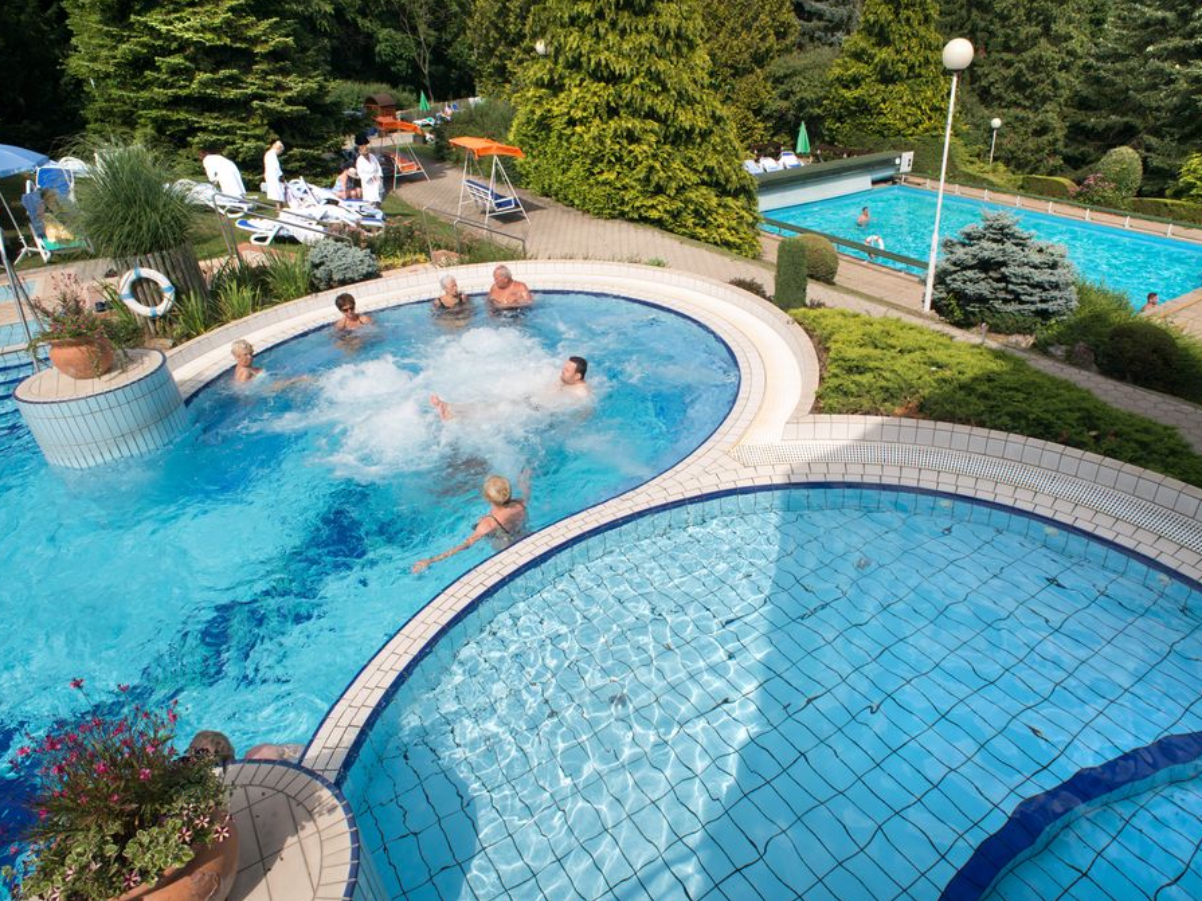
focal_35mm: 22
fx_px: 764
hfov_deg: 76.1
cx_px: 672
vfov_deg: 61.1
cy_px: 453
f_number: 13
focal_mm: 20
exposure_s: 1/400
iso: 250
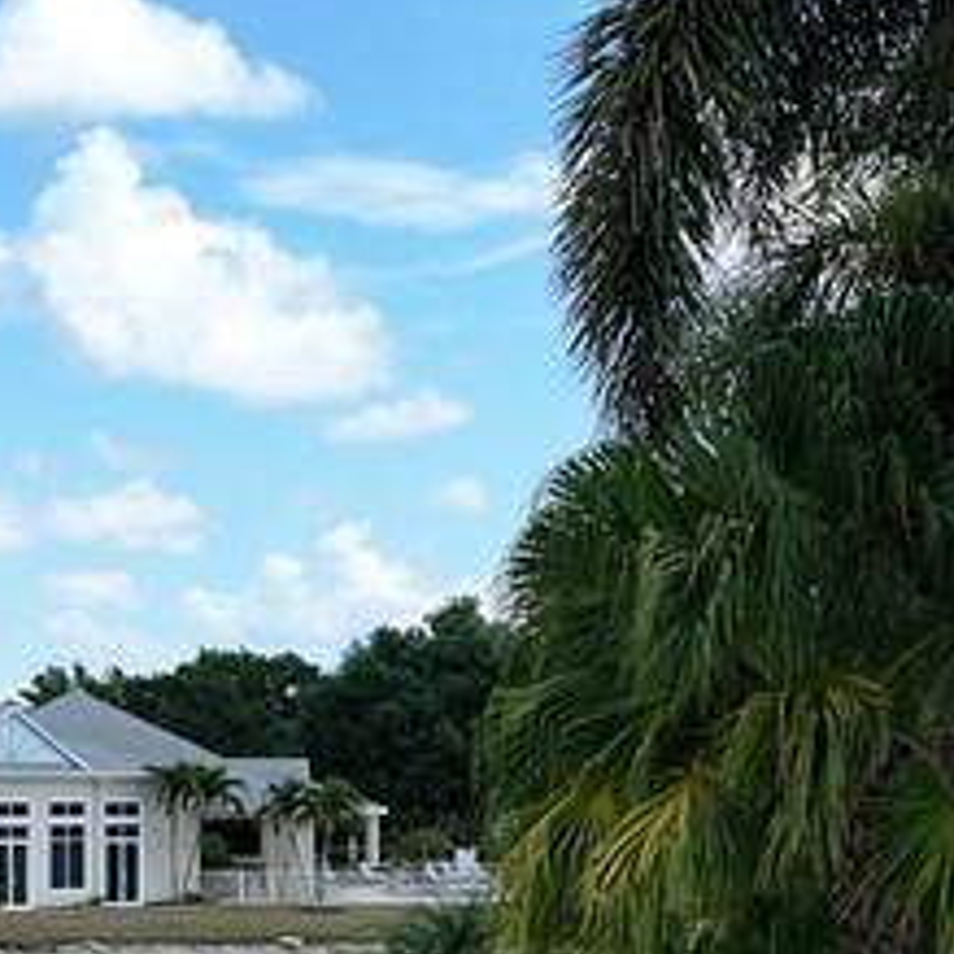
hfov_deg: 17.2
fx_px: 3087
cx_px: -13
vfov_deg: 17.0
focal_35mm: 99
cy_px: 1061
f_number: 2.8
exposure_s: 1/1600
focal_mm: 12.29
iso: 130
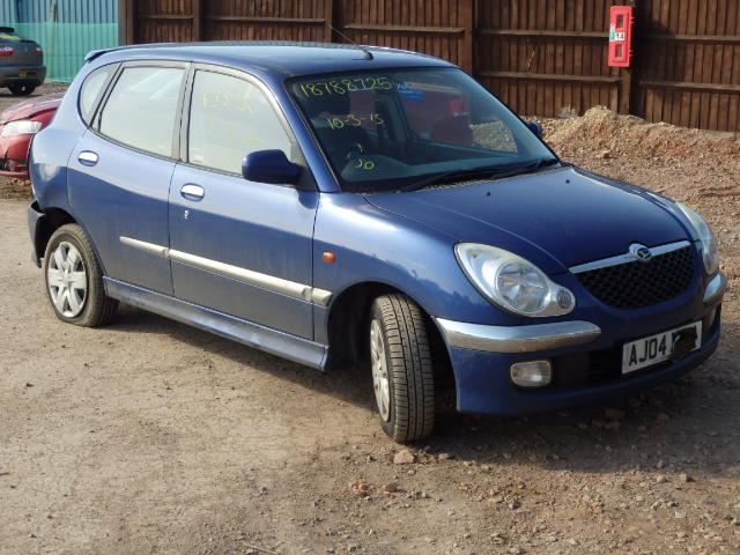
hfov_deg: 34.3
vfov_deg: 26.1
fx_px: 1197
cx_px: 370
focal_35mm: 56
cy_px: 278
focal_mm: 10
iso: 125
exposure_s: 1/200
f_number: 5.1
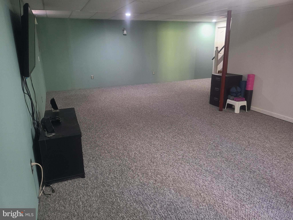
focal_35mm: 26
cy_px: 110
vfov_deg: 53.1
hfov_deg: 67.3
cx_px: 146
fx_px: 220
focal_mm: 5.4
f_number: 1.8
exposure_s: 1/24
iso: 640
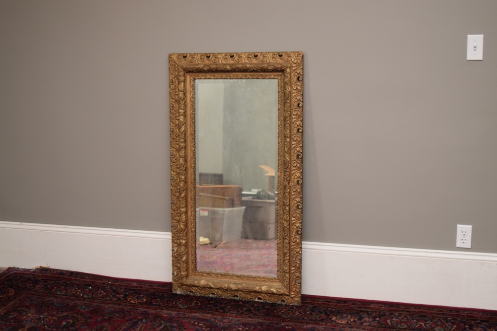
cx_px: 248
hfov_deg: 36.9
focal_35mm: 54
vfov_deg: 25.1
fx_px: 746
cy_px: 166
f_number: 4.8
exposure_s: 1/60
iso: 1000
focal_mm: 36
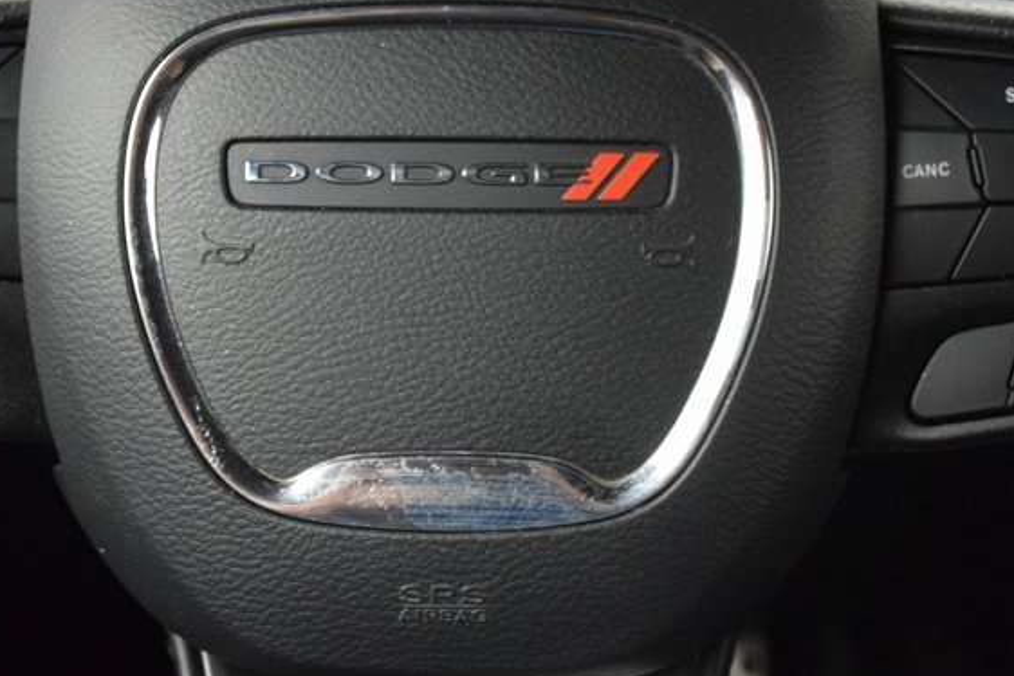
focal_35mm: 71
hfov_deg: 28.4
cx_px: 471
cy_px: 131
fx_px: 2000
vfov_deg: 19.0
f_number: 4.5
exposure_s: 1/80
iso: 3200
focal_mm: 26
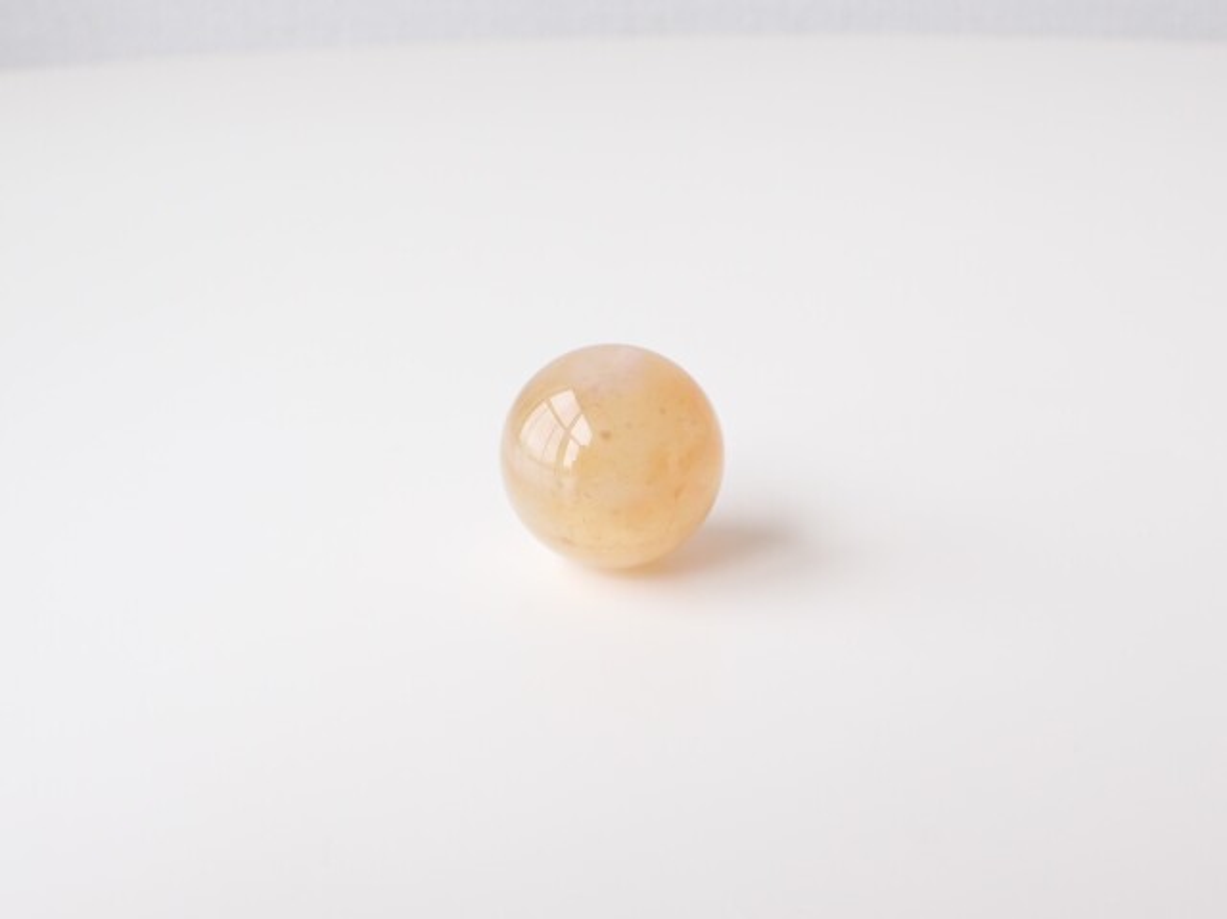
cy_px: 460
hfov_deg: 60.0
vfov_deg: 46.7
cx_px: 614
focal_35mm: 30
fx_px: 1063
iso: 125
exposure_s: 1/125
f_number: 3.2
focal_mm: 5.4
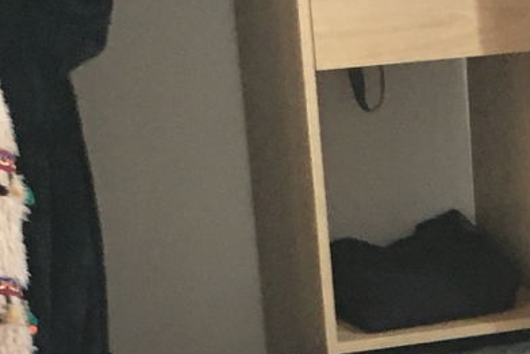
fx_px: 2416
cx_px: 617
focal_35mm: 164
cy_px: 721
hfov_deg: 12.3
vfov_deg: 8.0
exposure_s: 1/33
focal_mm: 4.15
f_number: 2.2
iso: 125
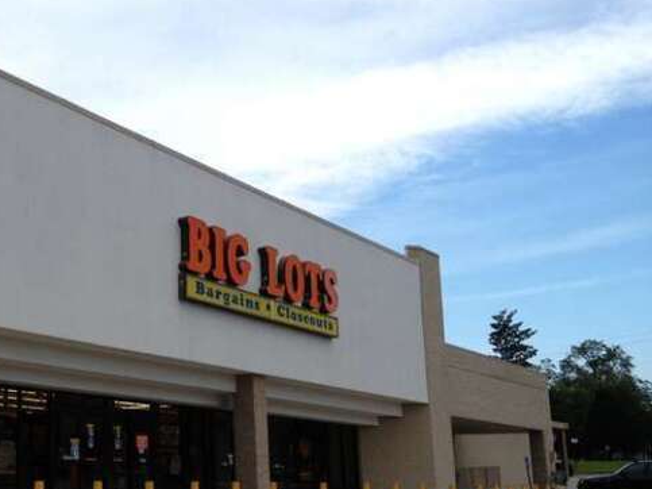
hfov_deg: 32.2
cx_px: 113
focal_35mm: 58
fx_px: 1092
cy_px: 288
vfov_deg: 25.2
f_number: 2.4
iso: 64
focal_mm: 4.28
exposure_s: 1/717
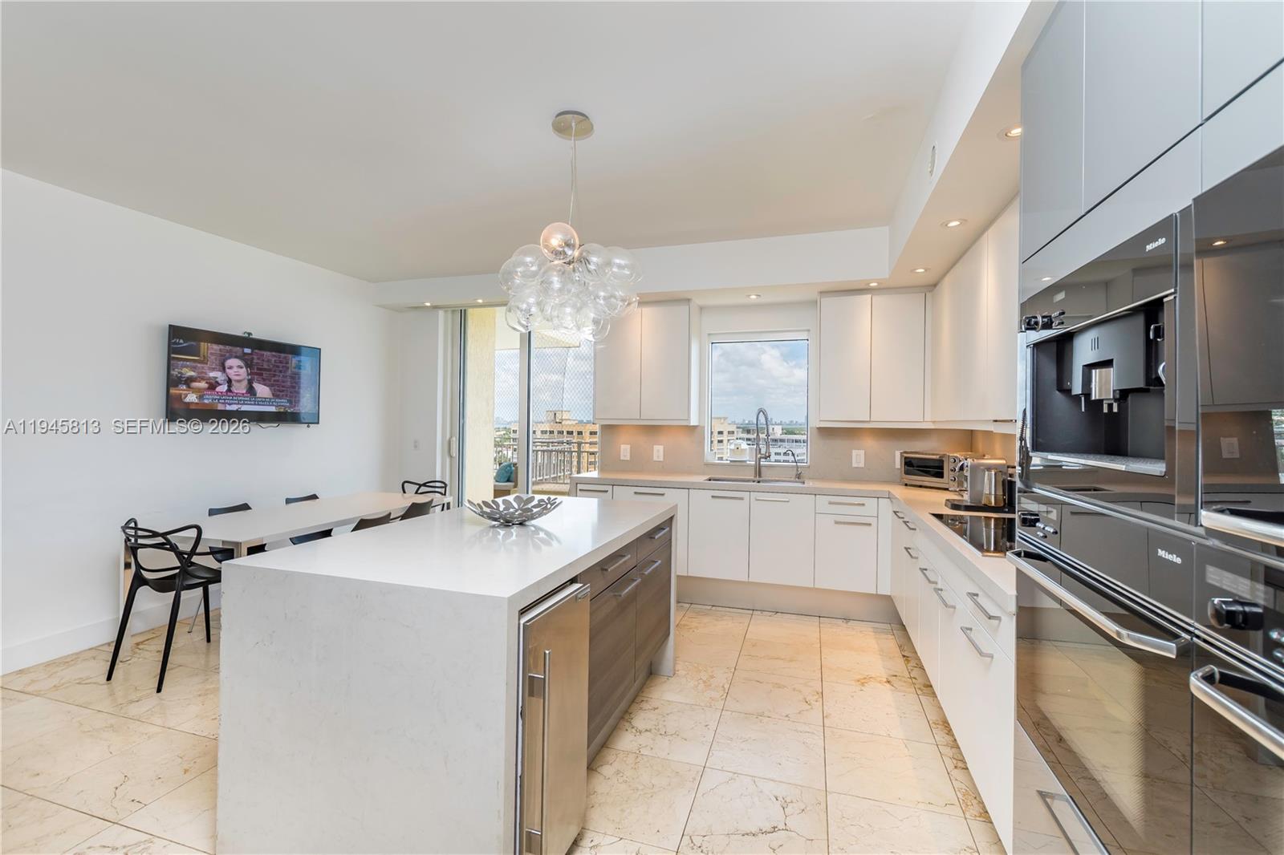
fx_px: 535
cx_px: 642
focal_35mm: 15
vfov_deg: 77.3
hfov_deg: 100.4
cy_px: 428
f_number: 9
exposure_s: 1/160
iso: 160
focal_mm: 10
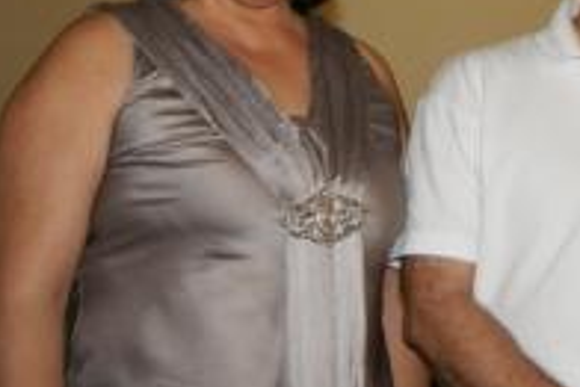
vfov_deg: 14.1
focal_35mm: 96
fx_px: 1548
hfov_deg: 20.4
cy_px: 25
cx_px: 607
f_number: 4.5
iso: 400
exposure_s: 1/60
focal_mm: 28
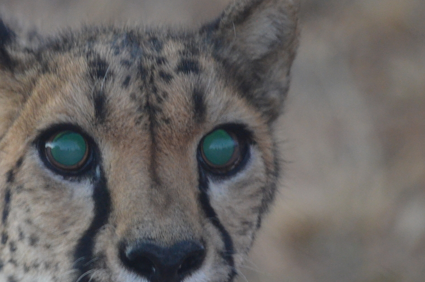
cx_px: 84
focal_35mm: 662
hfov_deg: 3.1
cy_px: 146
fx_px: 7802
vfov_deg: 2.1
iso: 3200
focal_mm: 260
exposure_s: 1/80
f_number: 5.6
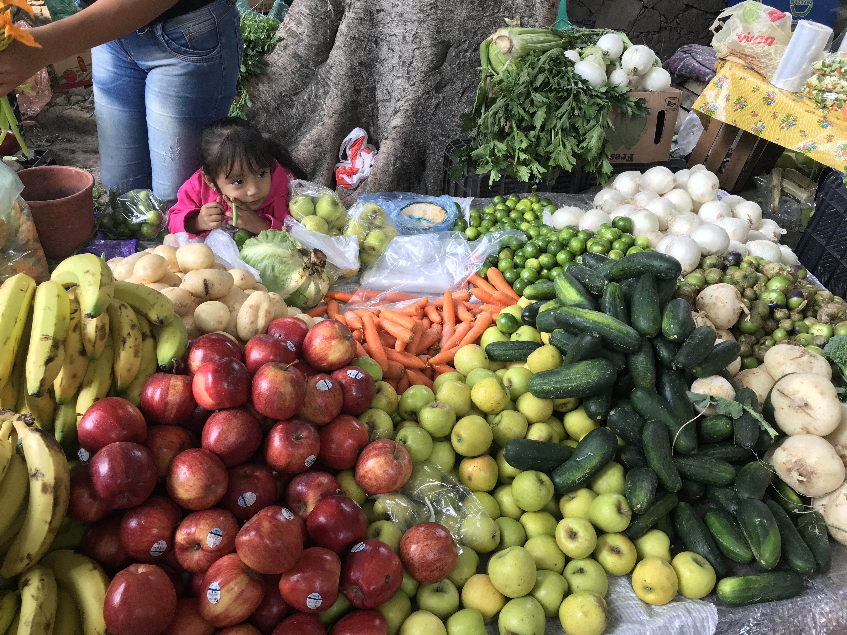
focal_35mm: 28
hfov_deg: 63.4
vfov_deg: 49.7
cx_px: 424
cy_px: 318
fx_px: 685
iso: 40
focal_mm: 3.99
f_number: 1.8
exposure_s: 1/120
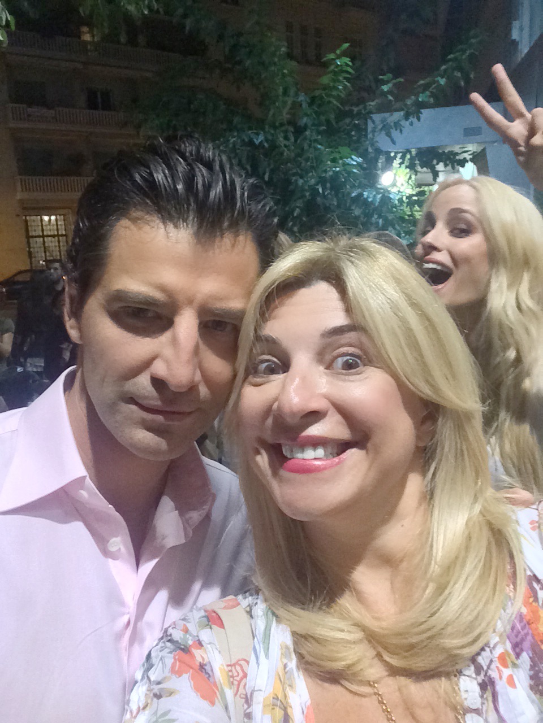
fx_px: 690
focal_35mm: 33
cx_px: 272
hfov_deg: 42.9
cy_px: 362
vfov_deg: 55.4
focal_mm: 2.15
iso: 500
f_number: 2.4
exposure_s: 1/30
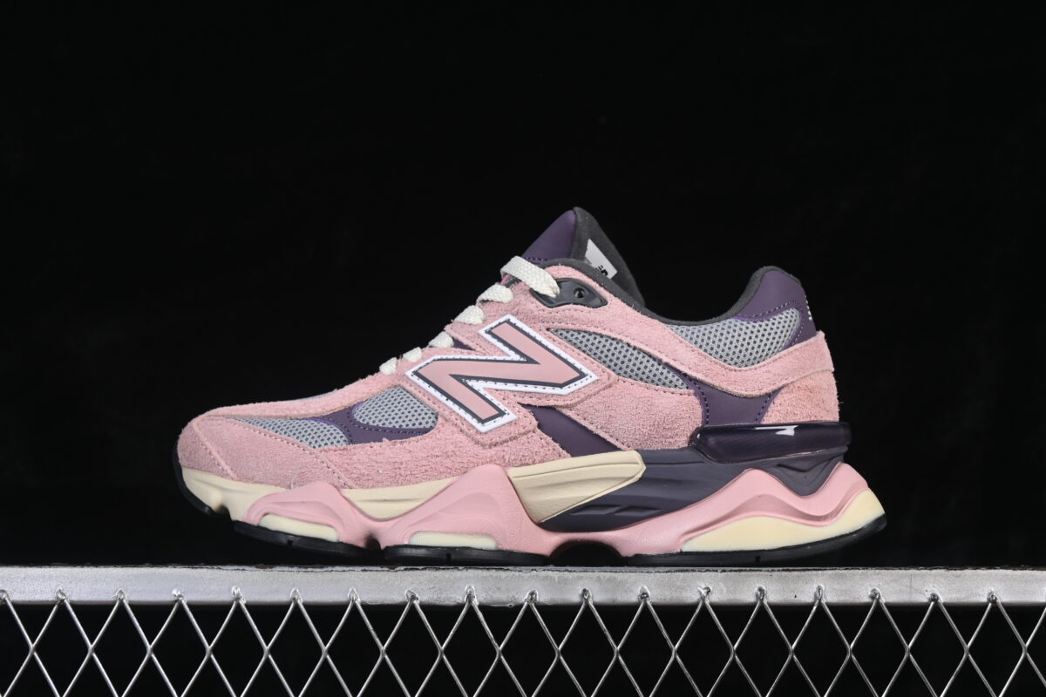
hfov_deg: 27.0
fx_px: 2179
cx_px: 523
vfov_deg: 18.2
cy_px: 348
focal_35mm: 75
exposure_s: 1/80
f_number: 8
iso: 160
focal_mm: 50
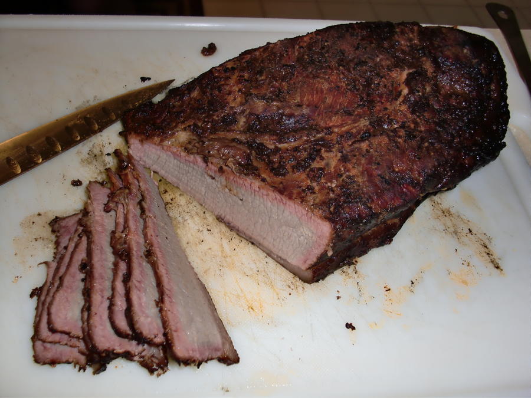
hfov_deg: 51.4
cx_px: 266
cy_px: 199
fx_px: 552
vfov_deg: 39.7
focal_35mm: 36
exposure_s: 1/60
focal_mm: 6.3
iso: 64
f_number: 2.8
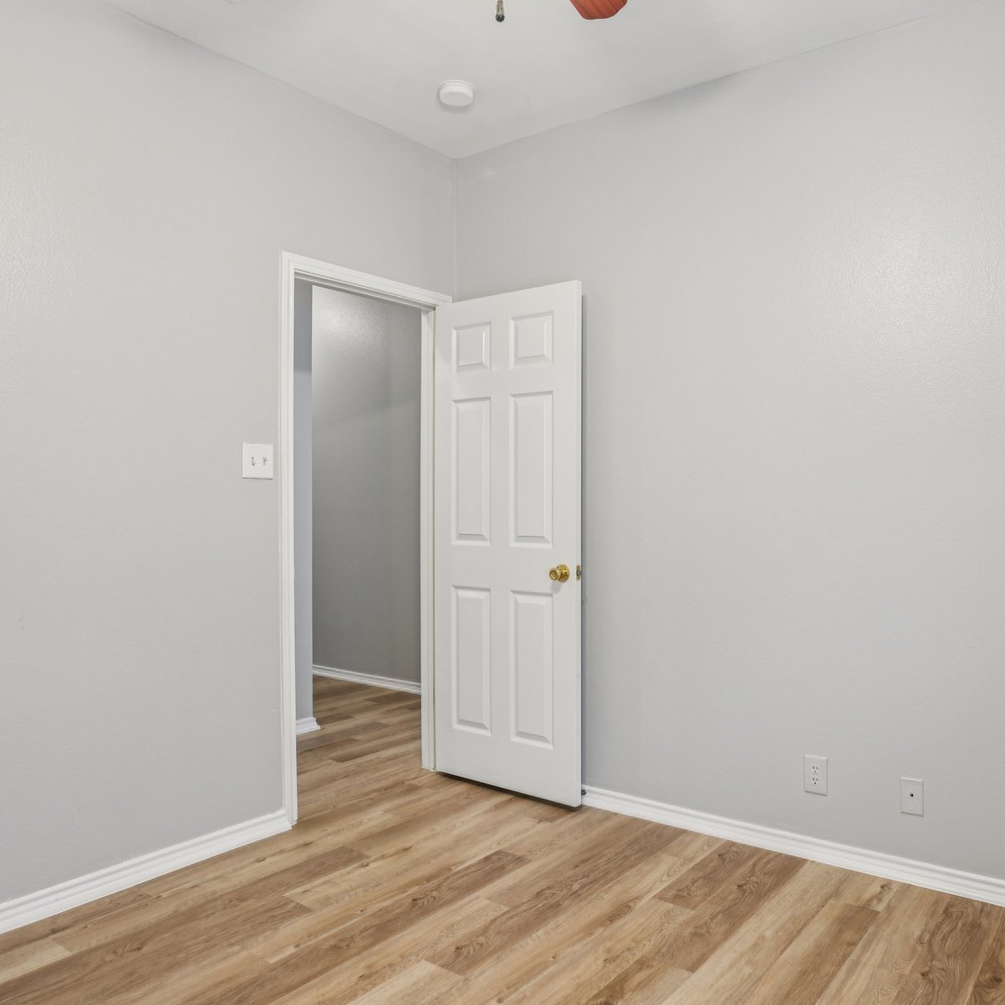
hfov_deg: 62.6
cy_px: 522
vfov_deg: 62.9
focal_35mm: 25
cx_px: 583
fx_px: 821
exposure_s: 1/10
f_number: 8
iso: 400
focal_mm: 16
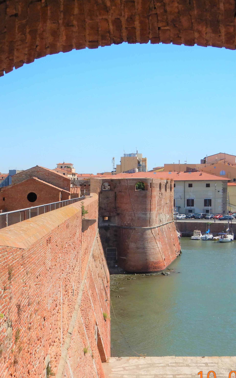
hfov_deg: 28.0
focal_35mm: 46
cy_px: 210
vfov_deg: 43.4
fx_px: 473
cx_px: 110
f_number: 4.1
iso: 125
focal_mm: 5.1
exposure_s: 1/1250
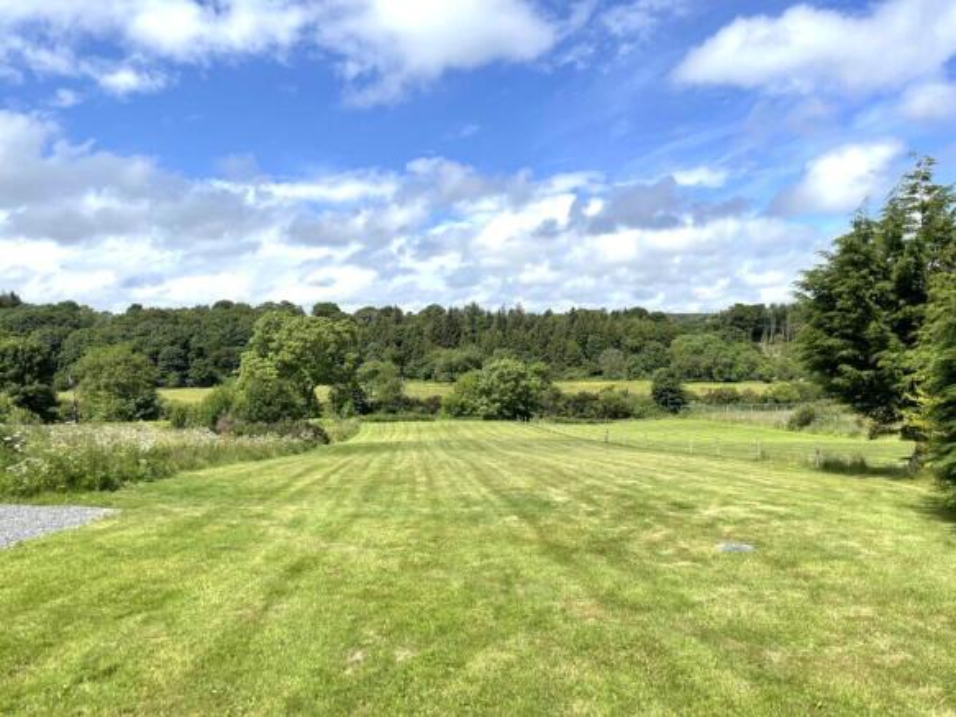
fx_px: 718
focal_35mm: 26
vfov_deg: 53.0
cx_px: 478
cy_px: 358
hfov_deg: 67.3
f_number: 1.6
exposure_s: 1/4651
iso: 32
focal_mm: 4.2
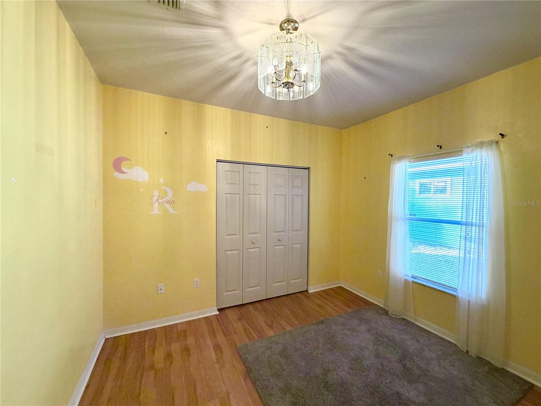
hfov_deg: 102.1
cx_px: 270
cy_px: 203
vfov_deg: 85.7
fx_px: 219
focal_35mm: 14
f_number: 2.2
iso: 200
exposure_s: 1/60
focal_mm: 2.22
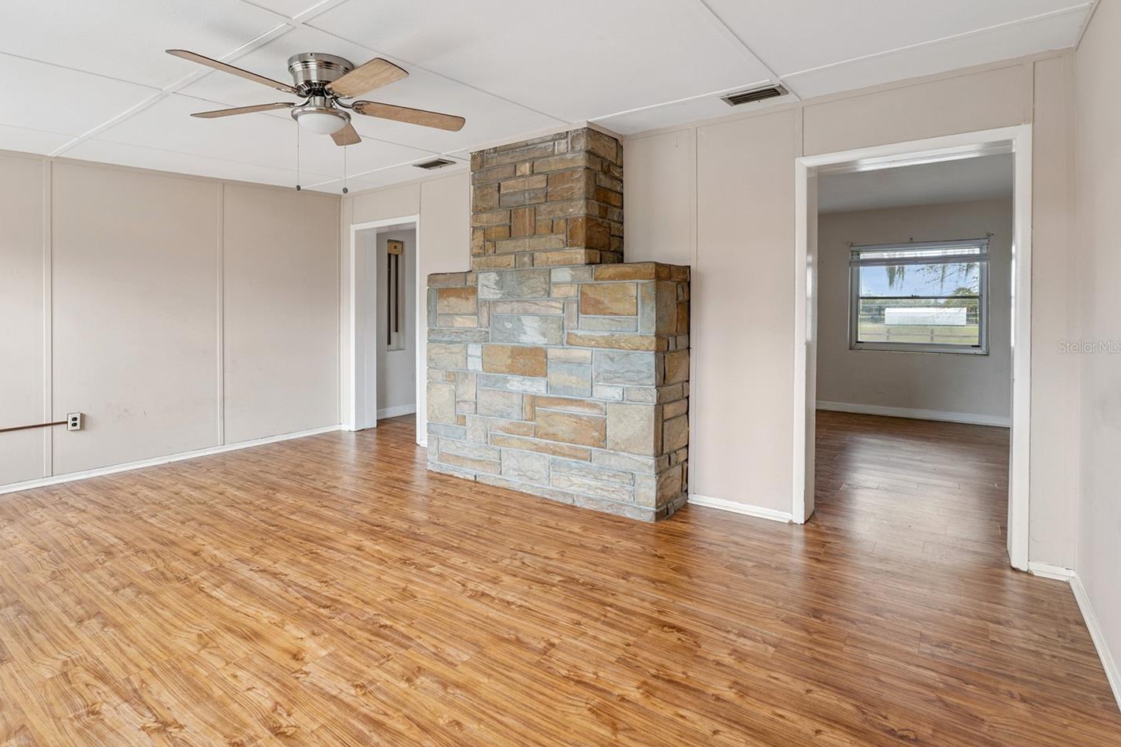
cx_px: 497
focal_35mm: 18
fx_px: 560
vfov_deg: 67.3
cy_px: 347
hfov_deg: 89.6
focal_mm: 10.8
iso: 100
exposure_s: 1/50
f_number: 3.5
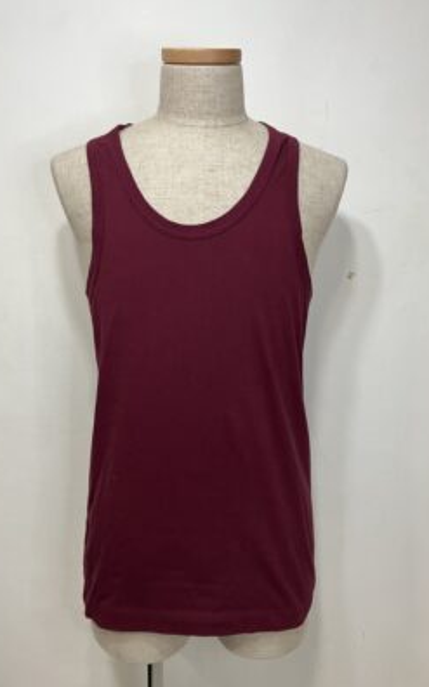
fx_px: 562
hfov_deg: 41.8
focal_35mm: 30
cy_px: 344
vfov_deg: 62.9
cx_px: 208
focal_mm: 3.99
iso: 64
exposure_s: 1/50
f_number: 1.8
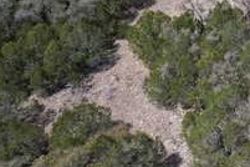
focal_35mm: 70
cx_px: 372
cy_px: -48
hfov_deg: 23.3
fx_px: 486
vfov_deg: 18.2
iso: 130
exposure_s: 1/2000
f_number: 2.8
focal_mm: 8.38
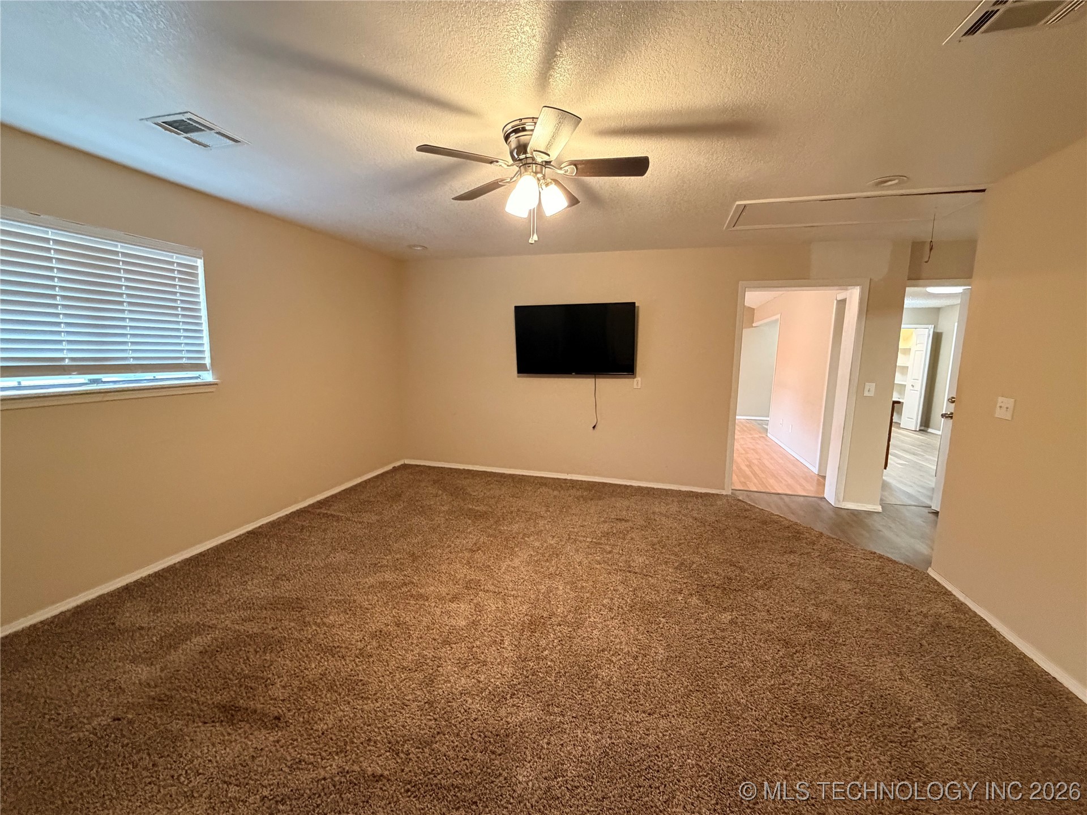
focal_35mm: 14
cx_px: 544
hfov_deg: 102.1
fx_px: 440
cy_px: 408
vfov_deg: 85.7
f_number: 2.2
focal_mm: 2.22
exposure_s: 1/60
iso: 500
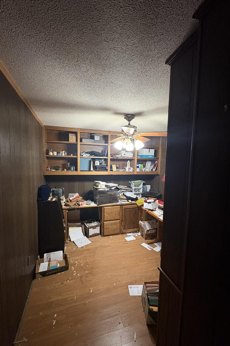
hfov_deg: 77.3
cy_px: 175
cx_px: 110
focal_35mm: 15
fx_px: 144
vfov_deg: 100.4
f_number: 2.2
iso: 1000
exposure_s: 1/60
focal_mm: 2.22
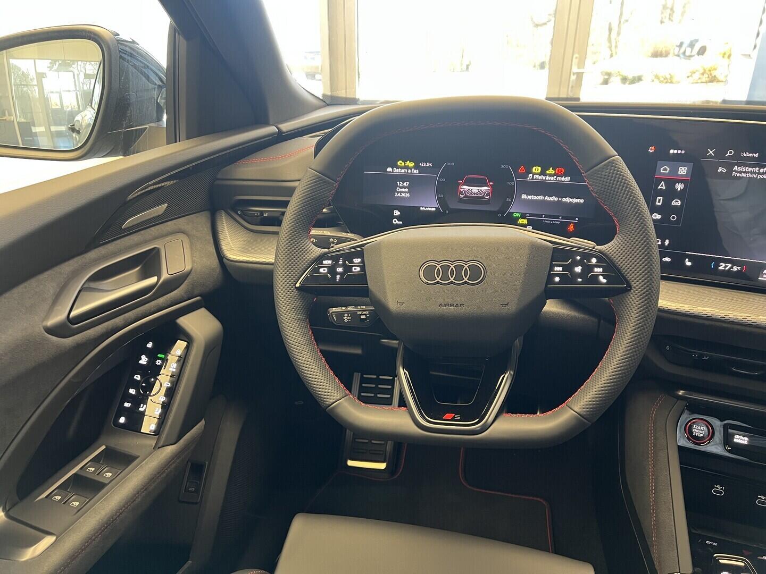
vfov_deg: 53.1
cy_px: 287
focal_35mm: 26
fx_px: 575
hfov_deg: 67.3
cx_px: 383
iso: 125
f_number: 1.5
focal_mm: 5.7
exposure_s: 1/53
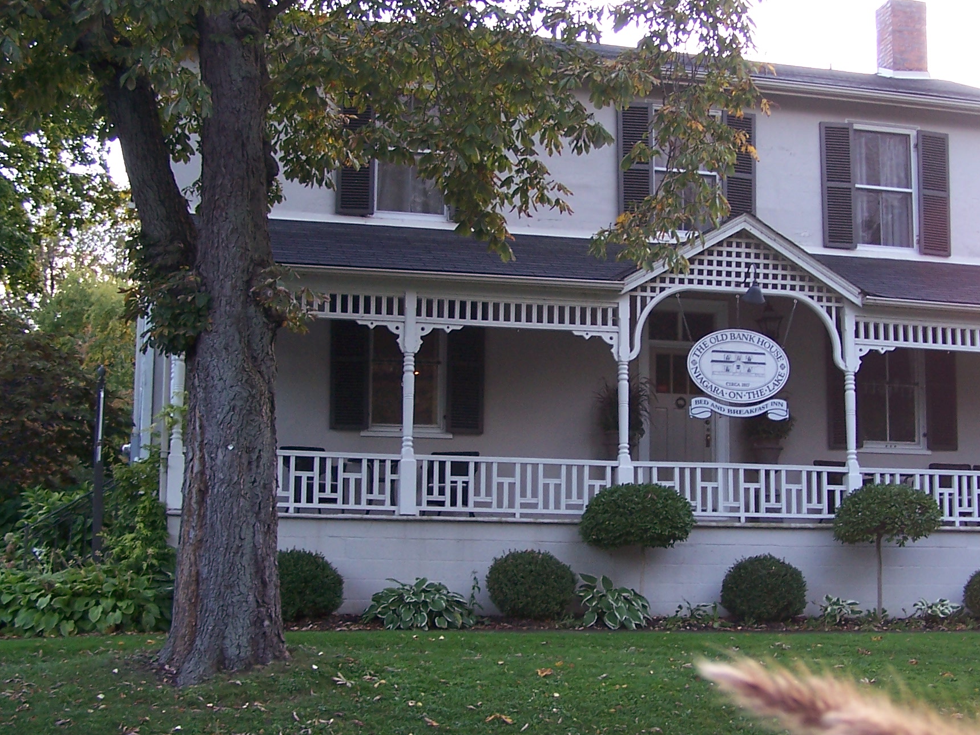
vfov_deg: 25.7
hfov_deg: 33.7
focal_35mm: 57
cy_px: 358
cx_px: 579
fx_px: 1614
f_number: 2.8
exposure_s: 1/60
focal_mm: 6.3
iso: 80
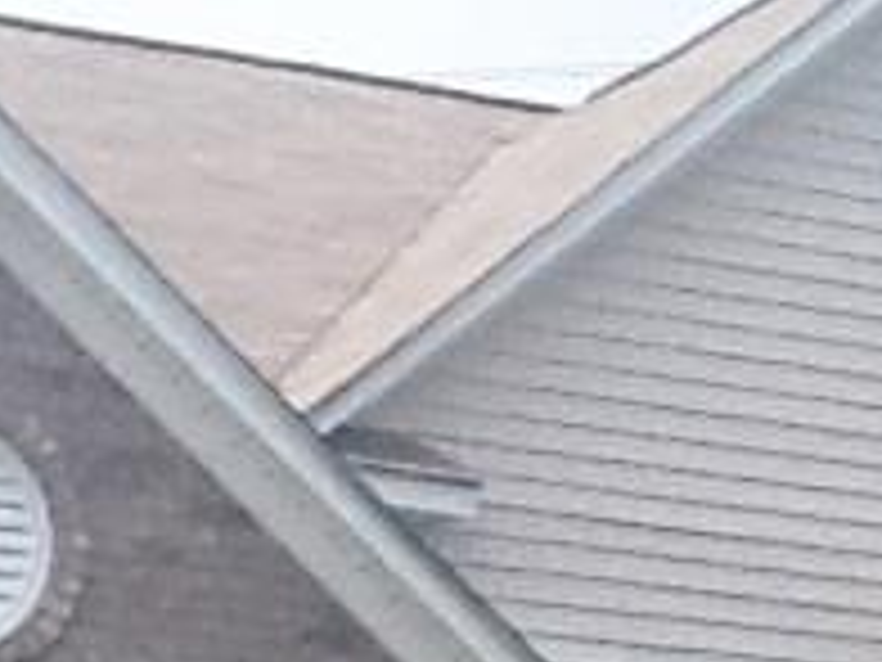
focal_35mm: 216
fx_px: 5504
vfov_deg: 6.6
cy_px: 1473
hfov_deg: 9.0
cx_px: 1210
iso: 40
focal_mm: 2.03
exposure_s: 1/1070
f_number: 2.4
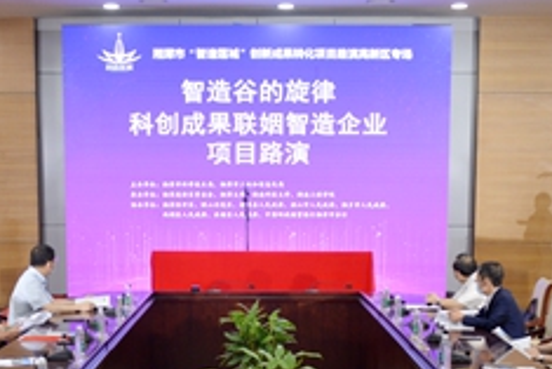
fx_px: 1059
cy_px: 402
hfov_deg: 29.2
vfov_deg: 19.0
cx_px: 254
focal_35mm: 69
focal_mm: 18
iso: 400
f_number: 3.5
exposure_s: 1/30
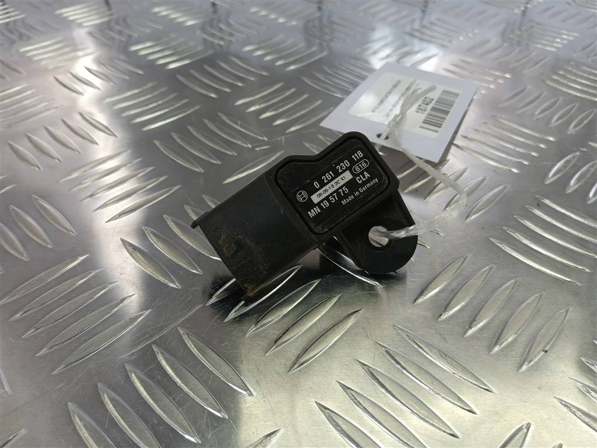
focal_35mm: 27
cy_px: 224
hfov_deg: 65.3
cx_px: 298
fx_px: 466
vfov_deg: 51.4
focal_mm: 4.11
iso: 136
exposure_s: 1/100
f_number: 1.6
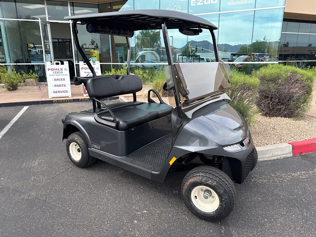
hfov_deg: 71.6
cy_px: 118
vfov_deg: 56.8
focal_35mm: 24
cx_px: 158
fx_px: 219
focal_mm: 6.76
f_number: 1.78
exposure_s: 1/1151
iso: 80
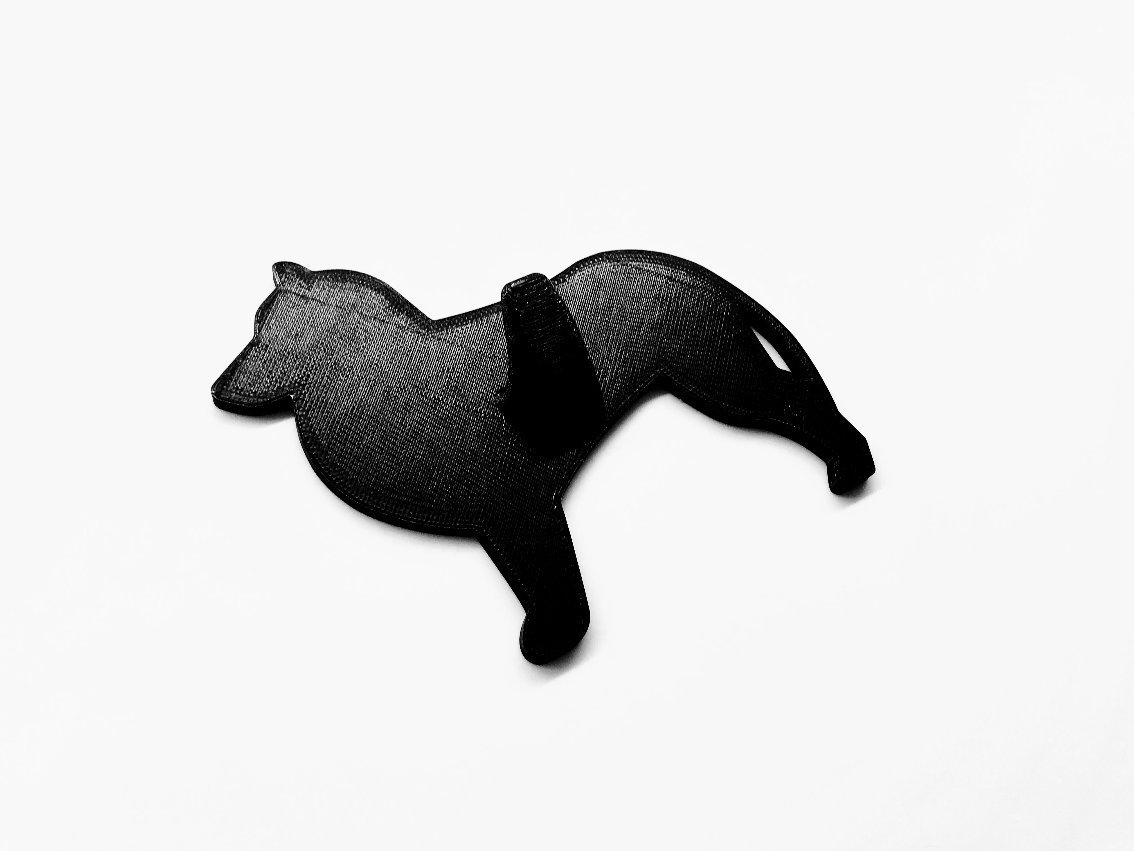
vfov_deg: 48.2
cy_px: 426
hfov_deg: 61.7
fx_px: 950
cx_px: 567
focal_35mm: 29
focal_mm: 4.15
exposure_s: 1/50
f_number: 2.2
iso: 25
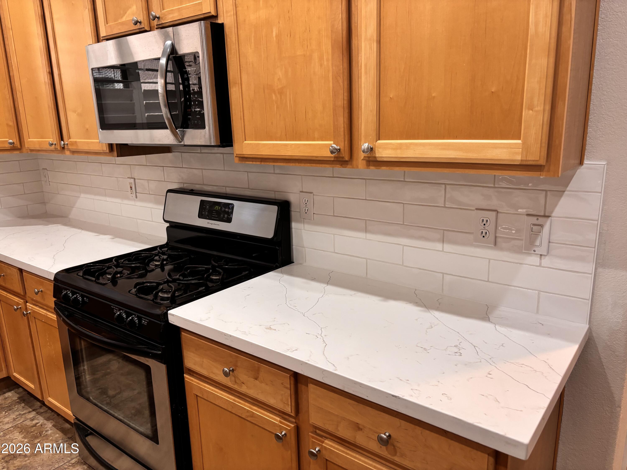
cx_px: 314
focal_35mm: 26
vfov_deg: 53.1
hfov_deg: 67.3
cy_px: 235
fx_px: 471
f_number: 1.6
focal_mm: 5.96
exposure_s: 1/60
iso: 160
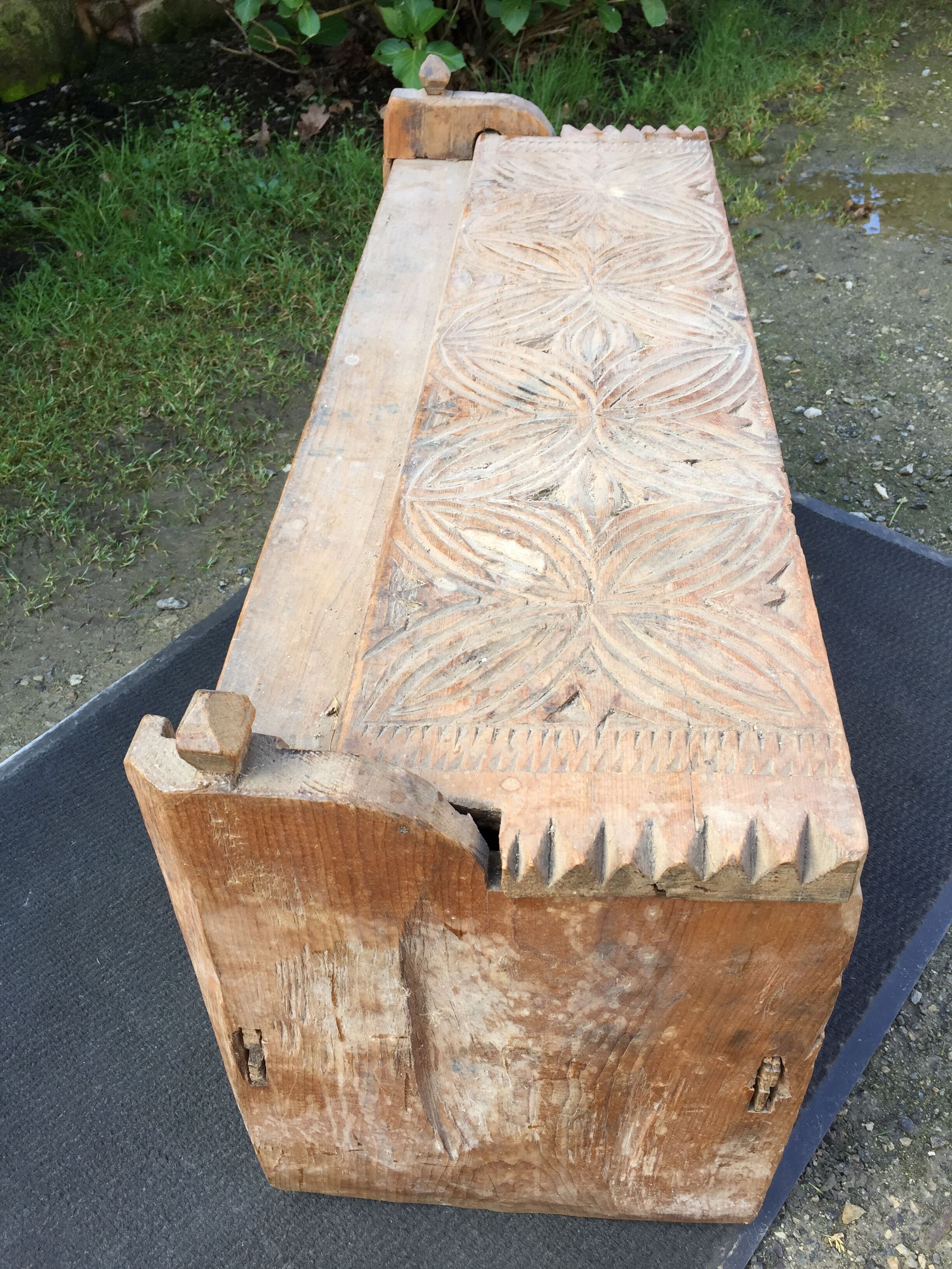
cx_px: 476
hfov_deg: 48.2
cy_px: 634
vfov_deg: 61.7
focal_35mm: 29
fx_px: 1063
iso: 32
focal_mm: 4.15
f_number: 2.2
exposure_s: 1/148
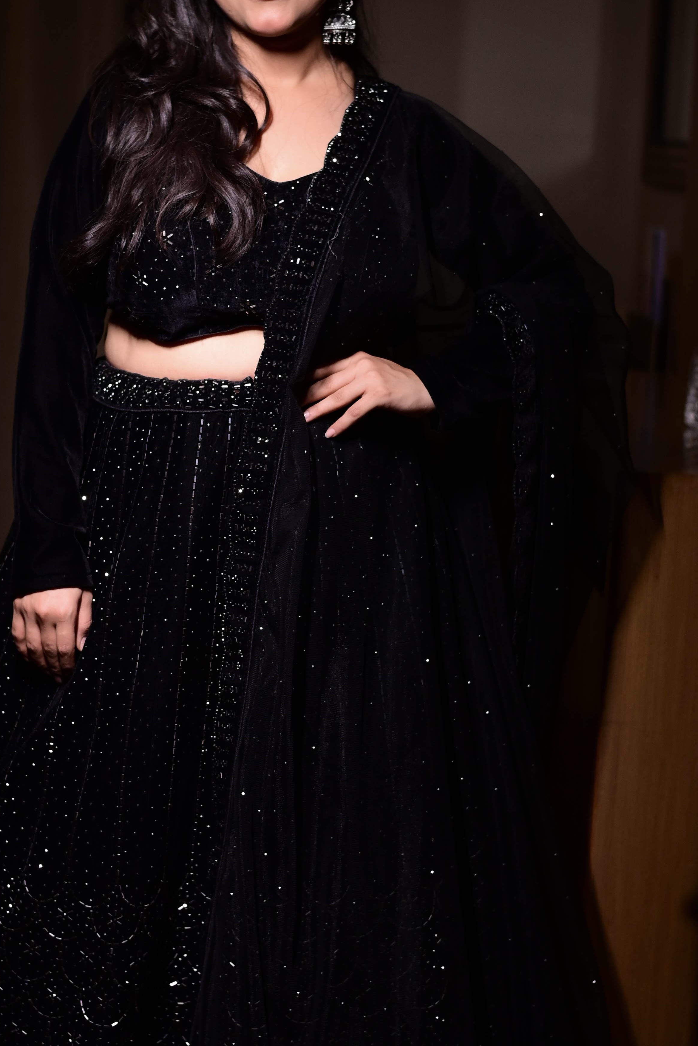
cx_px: 234
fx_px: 2500
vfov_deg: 23.6
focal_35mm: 86
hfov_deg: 15.9
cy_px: 494
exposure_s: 1/200
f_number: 2
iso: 1000
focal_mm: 50
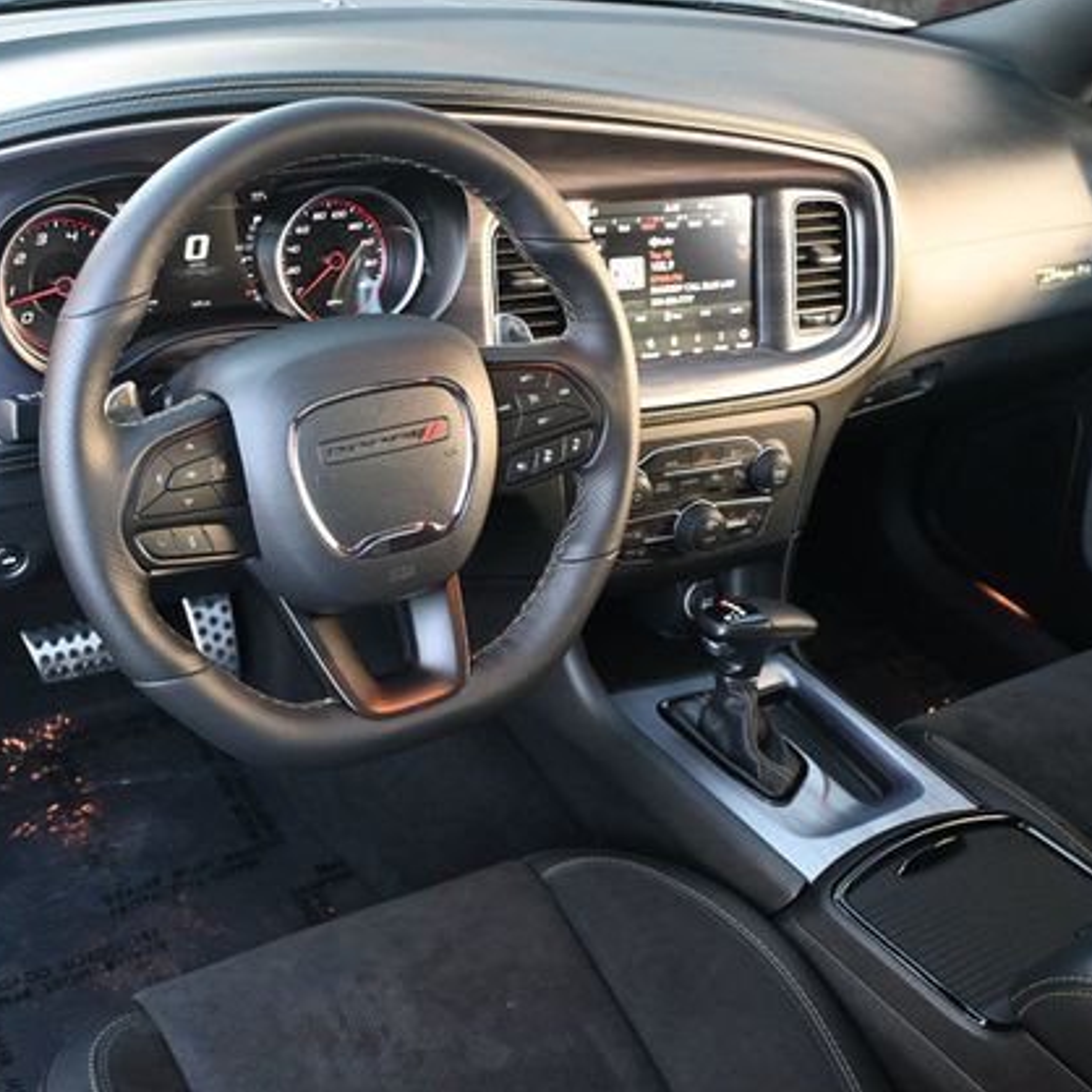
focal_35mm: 39
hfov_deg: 42.6
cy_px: 543
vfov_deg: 42.8
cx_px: 423
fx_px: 1392
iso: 2500
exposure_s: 1/125
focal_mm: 20
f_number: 3.8
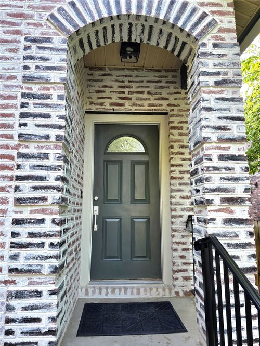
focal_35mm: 23
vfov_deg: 73.9
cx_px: 130
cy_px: 173
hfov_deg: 58.9
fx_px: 230
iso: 80
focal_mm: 6.3
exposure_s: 1/182
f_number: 1.7
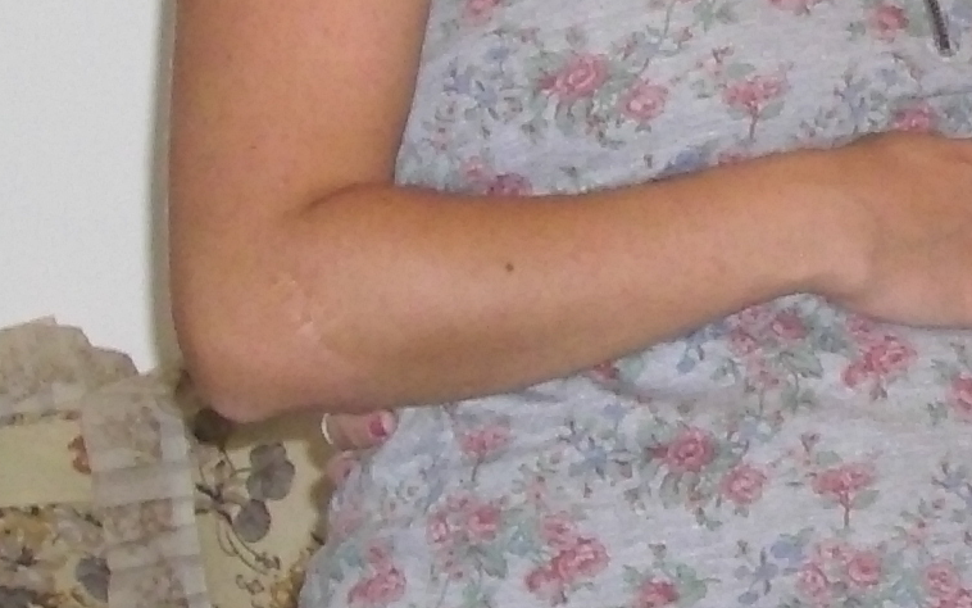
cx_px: 1294
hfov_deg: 11.4
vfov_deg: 7.3
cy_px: -240
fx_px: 4716
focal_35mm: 178
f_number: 3.1
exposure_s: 1/60
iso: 200
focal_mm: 7.6
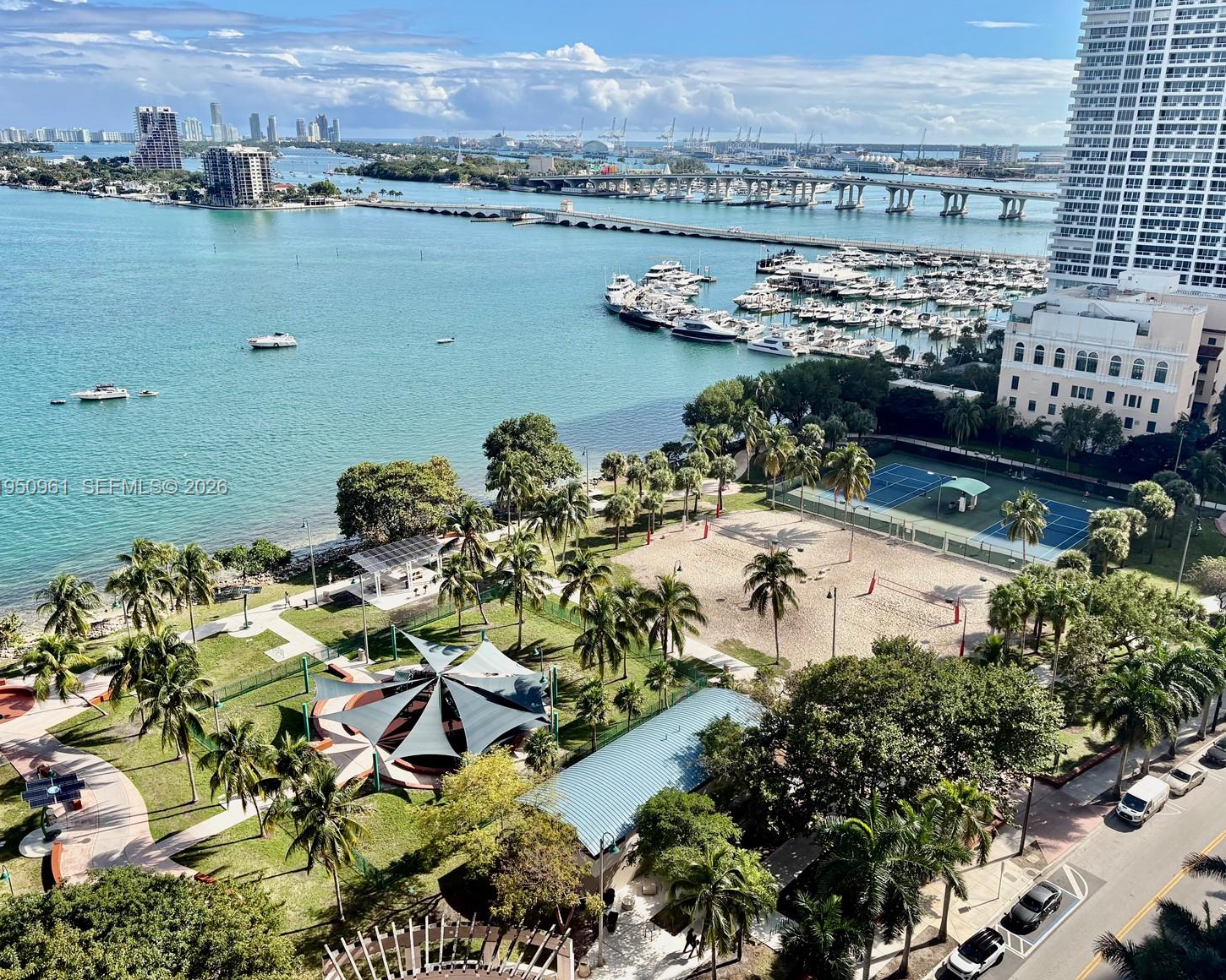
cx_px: 641
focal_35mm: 28
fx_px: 1016
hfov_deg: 62.2
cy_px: 488
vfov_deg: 51.5
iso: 50
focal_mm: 5.96
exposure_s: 1/2451
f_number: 1.6
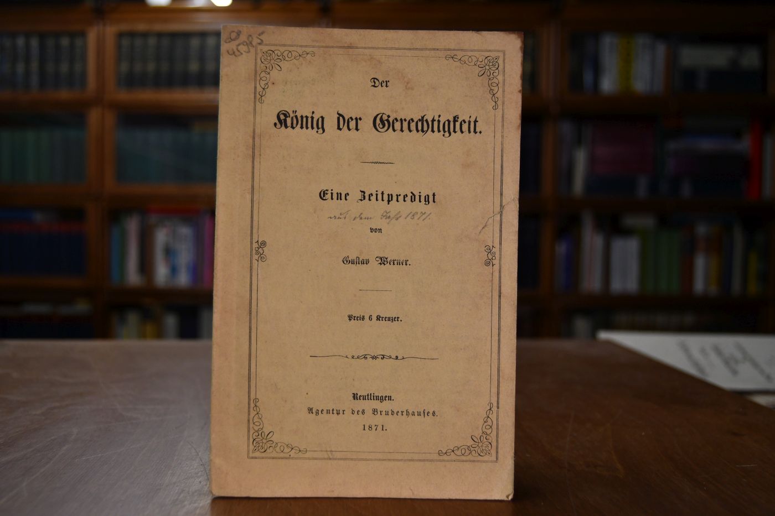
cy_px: 258
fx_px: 732
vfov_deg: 38.9
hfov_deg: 55.8
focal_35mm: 34
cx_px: 388
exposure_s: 1/250
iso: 800
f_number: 3.8
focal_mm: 23
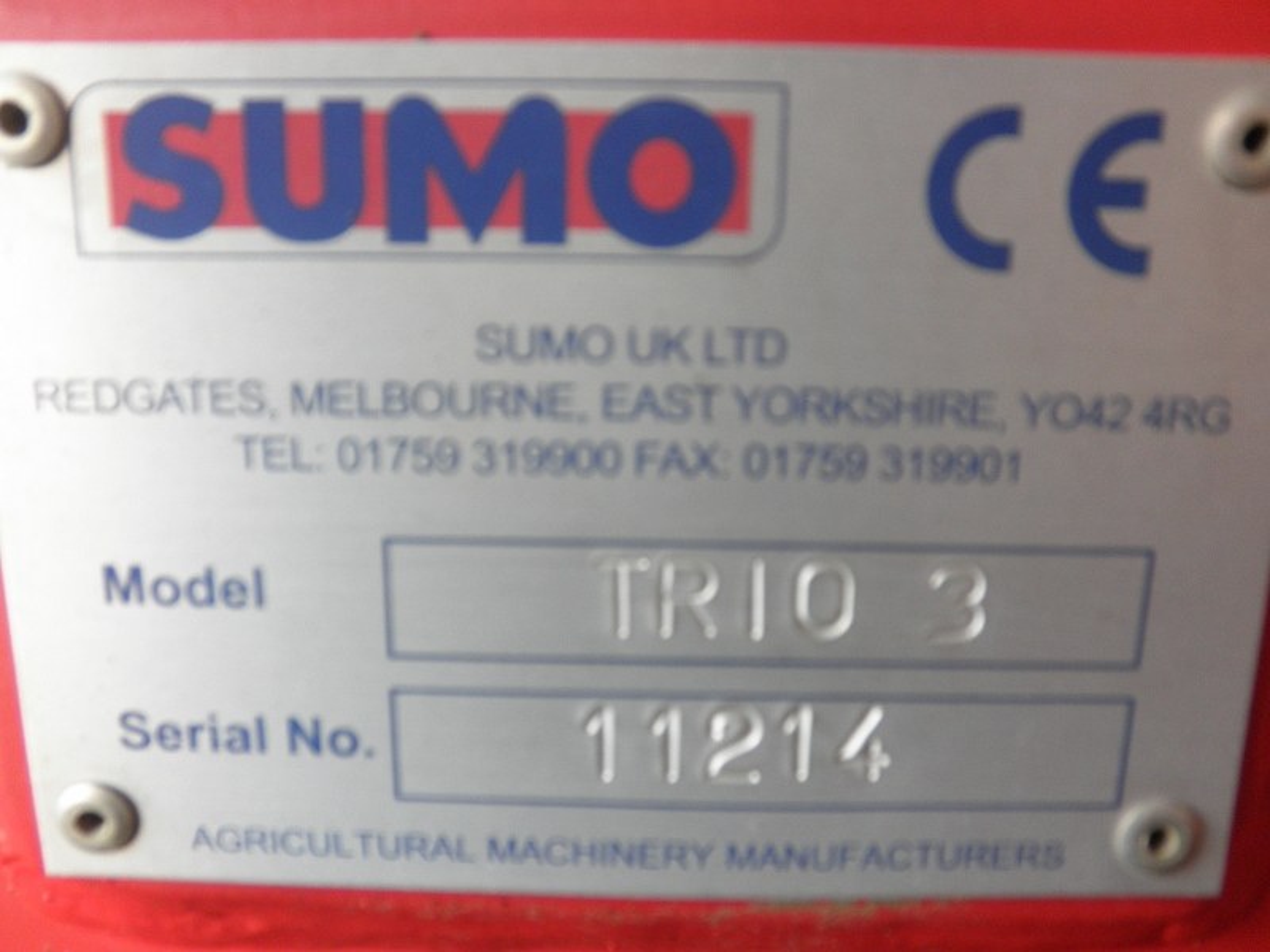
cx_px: 635
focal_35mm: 28
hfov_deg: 63.4
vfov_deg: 49.7
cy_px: 476
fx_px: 1027
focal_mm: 5
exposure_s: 1/30
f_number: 3
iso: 160
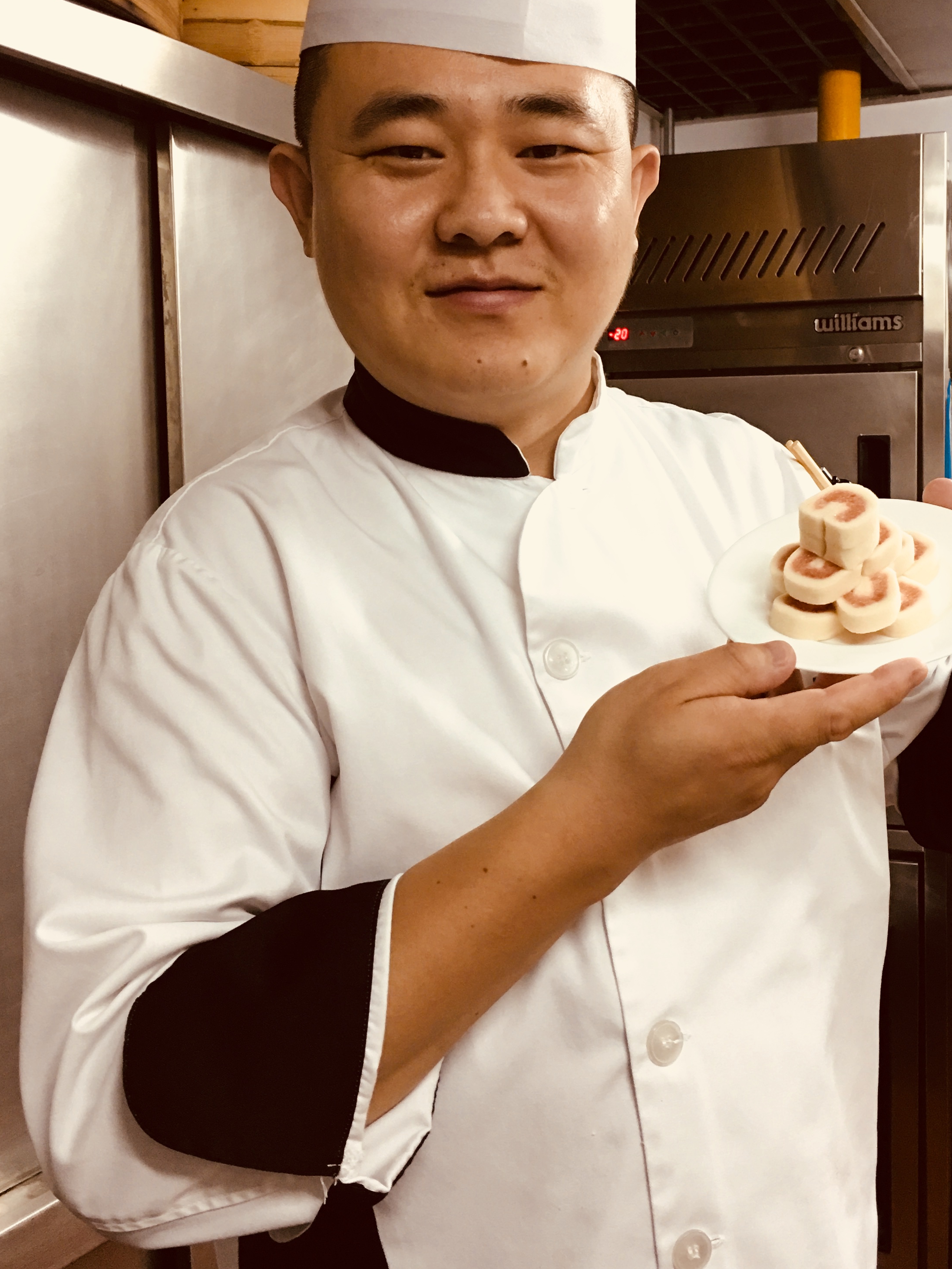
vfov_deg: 46.6
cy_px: 524
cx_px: 550
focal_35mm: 40
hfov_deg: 35.9
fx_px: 1467
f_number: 2.2
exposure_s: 1/17
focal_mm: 4.15
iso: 80
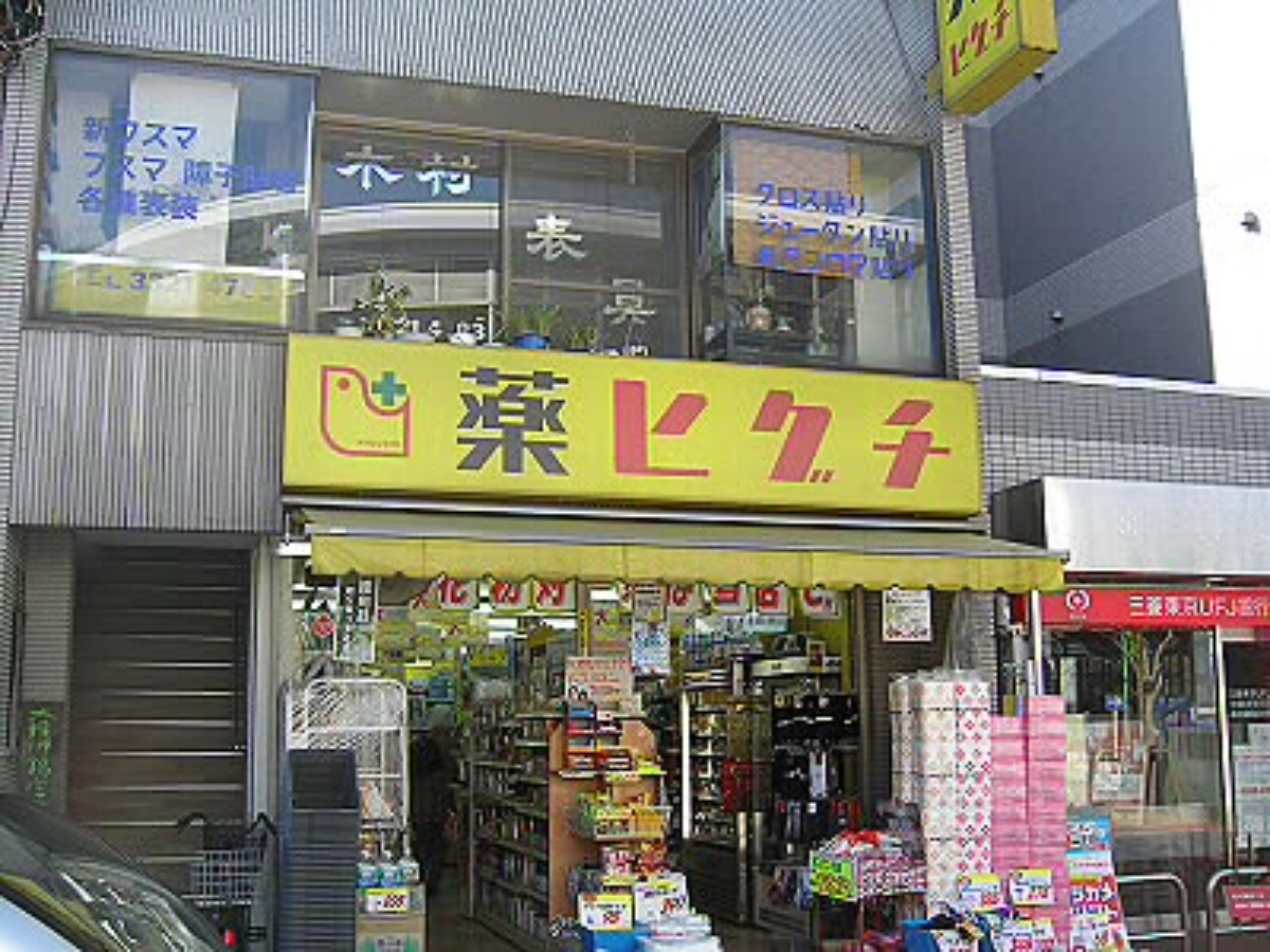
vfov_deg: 39.7
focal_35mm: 36
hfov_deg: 51.4
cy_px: 476
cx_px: 635
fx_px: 1321
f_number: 2.8
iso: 64
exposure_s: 1/250
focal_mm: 60
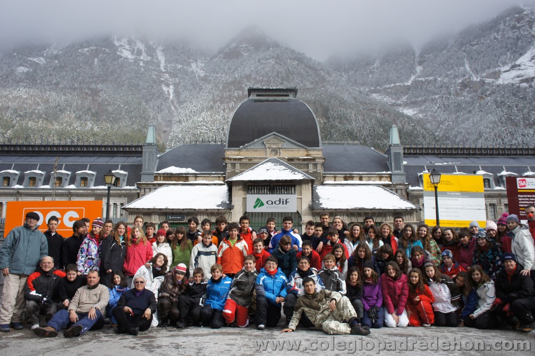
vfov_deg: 41.6
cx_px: 268
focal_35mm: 32
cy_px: 178
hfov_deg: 59.5
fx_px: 468
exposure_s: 1/640
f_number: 8
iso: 400
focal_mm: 21
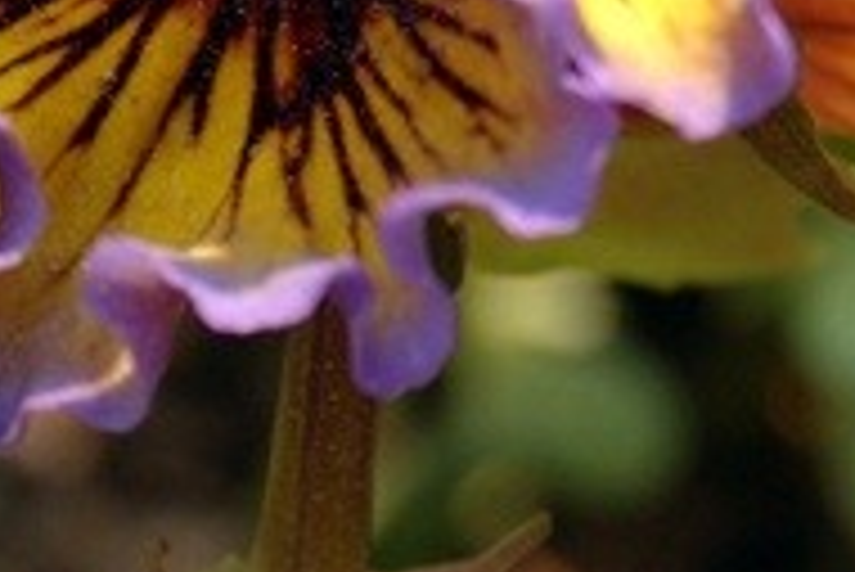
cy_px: 545
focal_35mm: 347
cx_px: 747
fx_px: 8250
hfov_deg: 5.9
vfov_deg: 4.0
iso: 400
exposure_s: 1/320
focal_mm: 55
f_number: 9
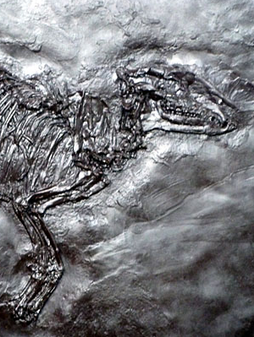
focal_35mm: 338
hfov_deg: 4.4
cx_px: 4
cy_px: 166
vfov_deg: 5.9
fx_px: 3302
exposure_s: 1/15
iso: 500
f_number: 4.6
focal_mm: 37
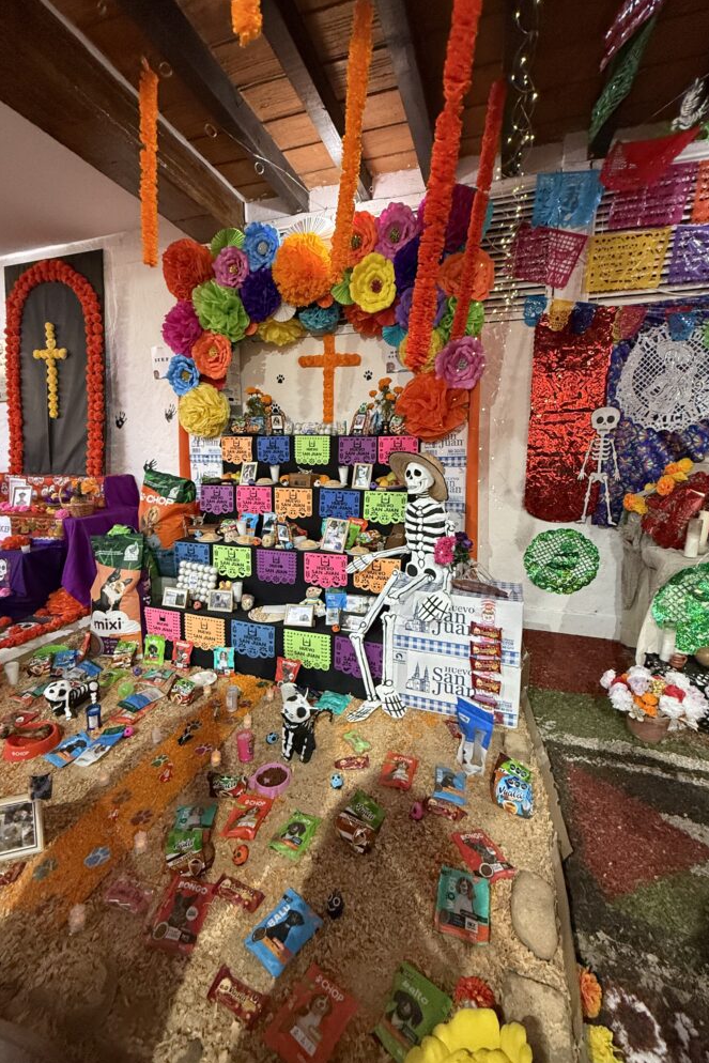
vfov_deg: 100.4
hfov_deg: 77.3
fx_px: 443
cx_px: 340
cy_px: 528
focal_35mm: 15
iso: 500
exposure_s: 1/60
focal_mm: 2.22
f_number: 2.2
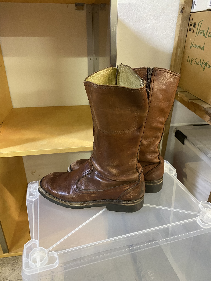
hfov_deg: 53.1
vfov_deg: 67.3
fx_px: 211
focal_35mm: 26
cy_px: 140
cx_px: 106
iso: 640
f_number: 1.8
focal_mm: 4.25
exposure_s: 1/33
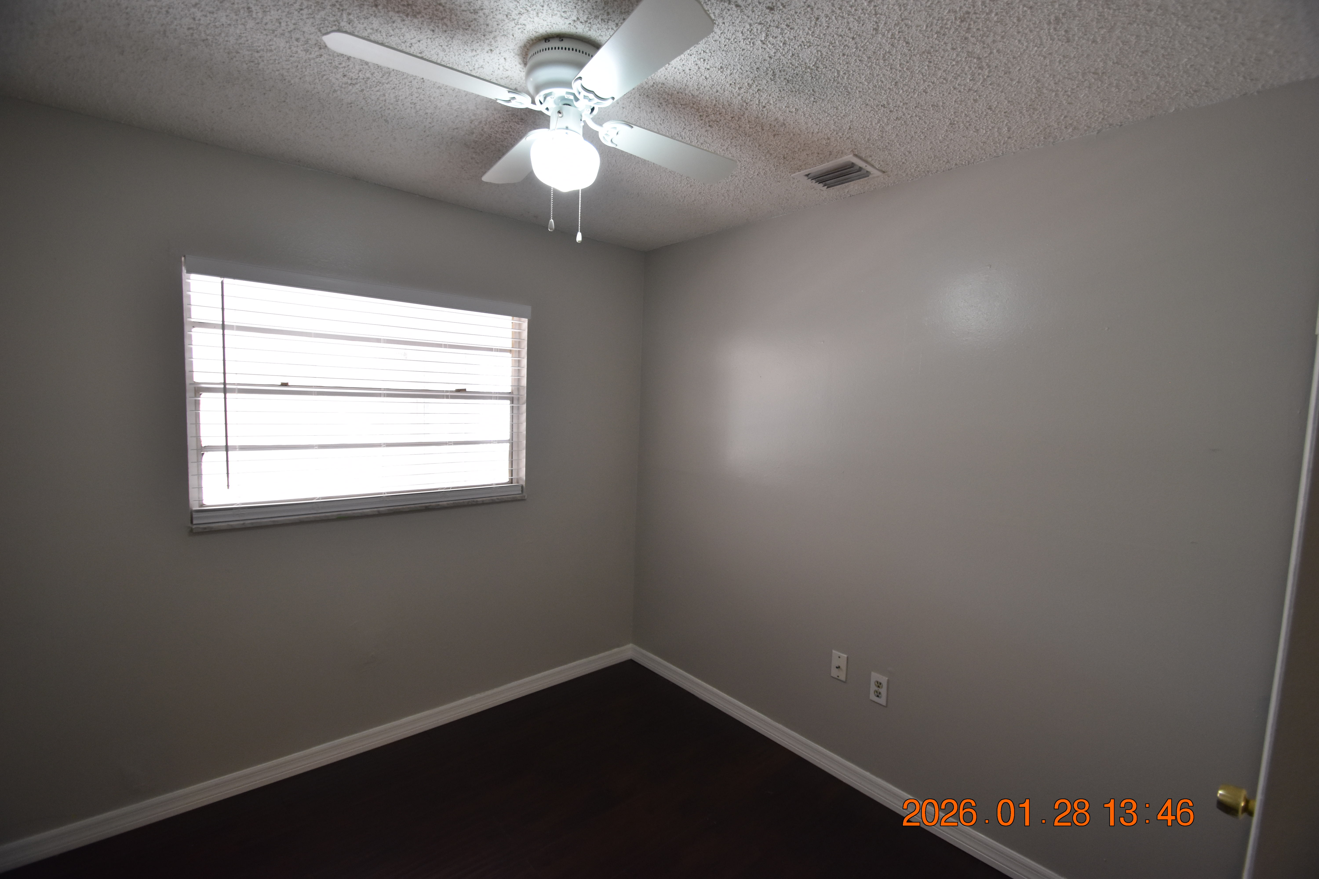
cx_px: 660
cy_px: 440
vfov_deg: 77.3
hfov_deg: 100.4
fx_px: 550
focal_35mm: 15
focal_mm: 10
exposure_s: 1/60
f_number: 3.5
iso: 800
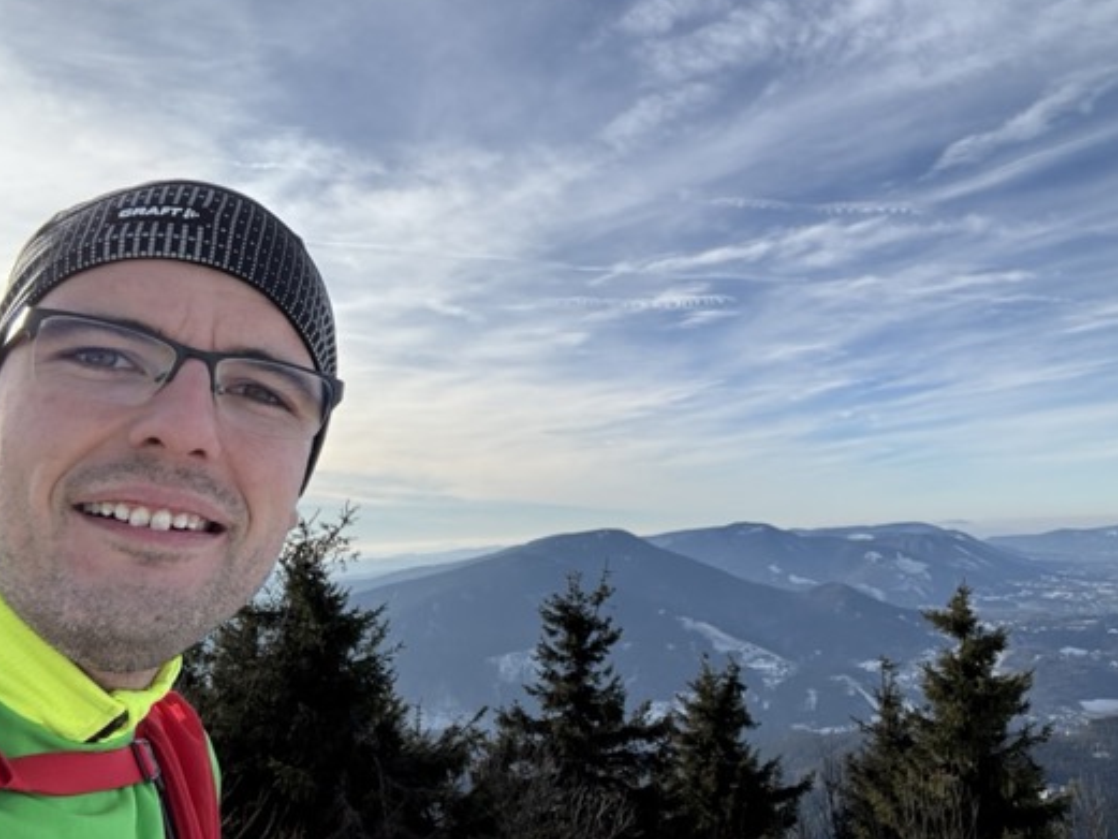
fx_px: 969
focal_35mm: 30
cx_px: 667
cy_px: 378
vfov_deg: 46.7
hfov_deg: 59.5
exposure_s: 1/1458
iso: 25
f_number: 1.9
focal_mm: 2.69
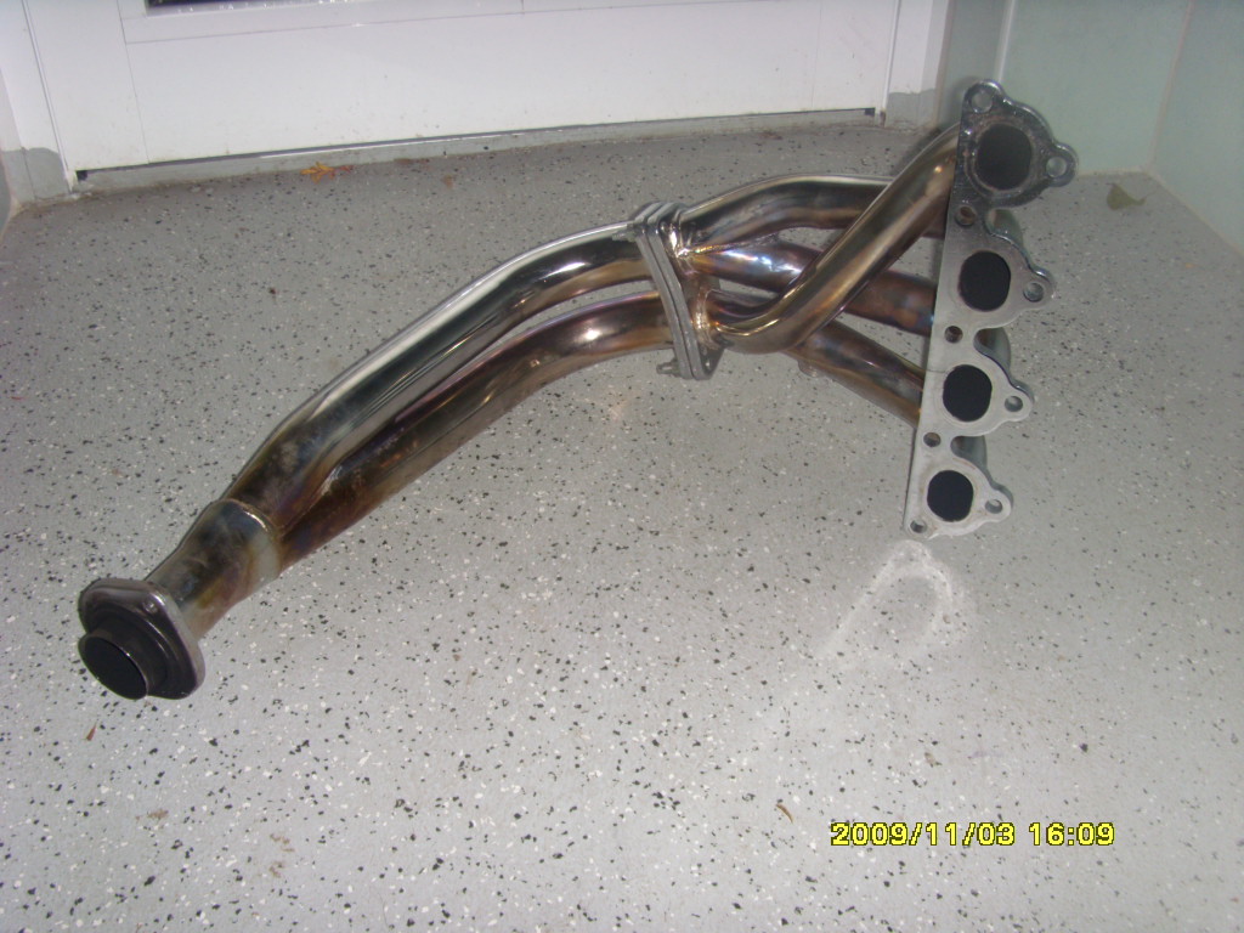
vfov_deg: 39.7
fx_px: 1294
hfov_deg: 51.4
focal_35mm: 36
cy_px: 466
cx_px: 622
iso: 100
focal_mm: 6
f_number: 3.5
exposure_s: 1/45
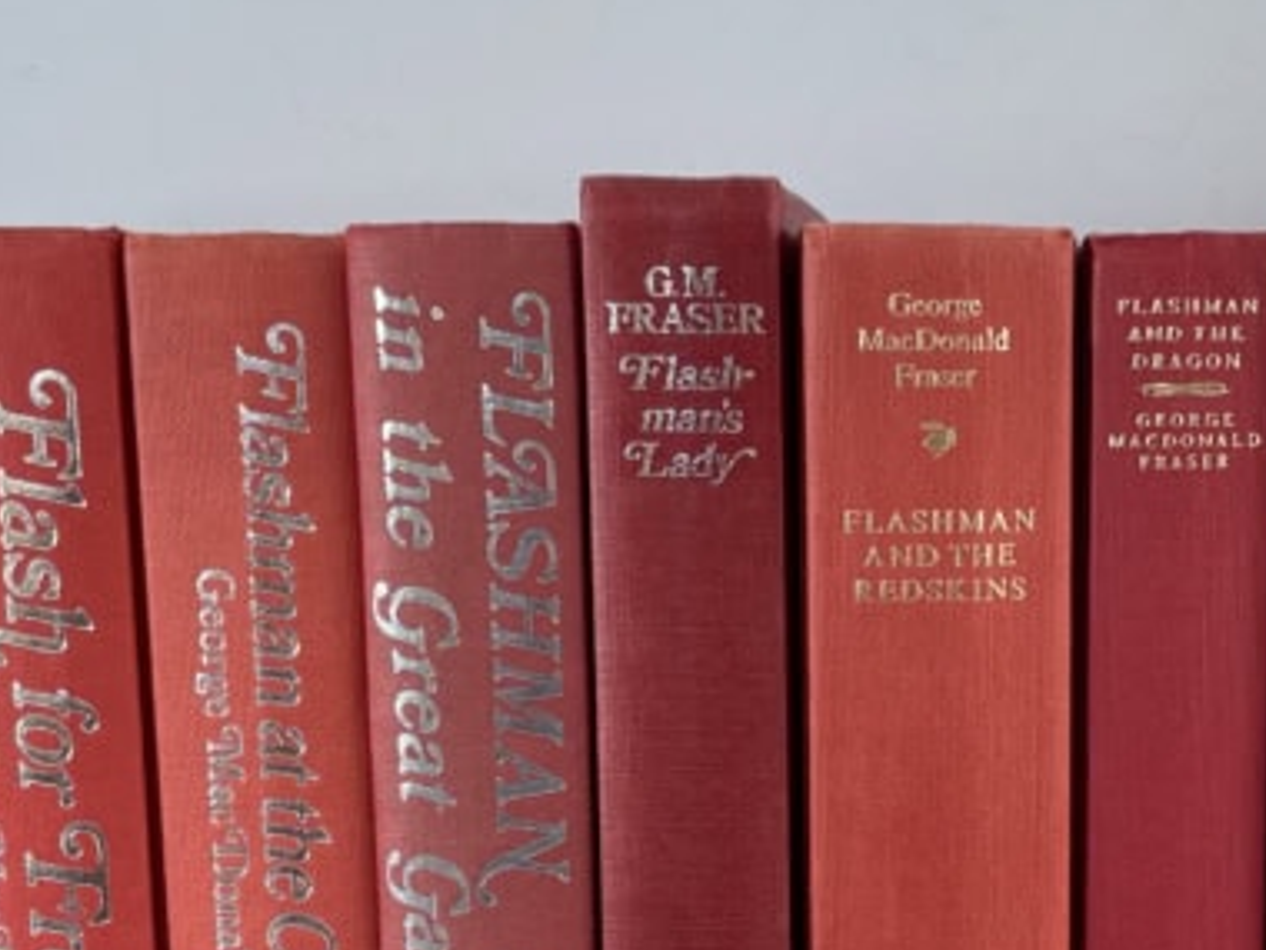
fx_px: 2560
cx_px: 936
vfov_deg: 20.7
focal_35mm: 70
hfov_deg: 27.4
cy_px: 780
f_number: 1.6
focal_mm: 4.2
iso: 32
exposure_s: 1/121
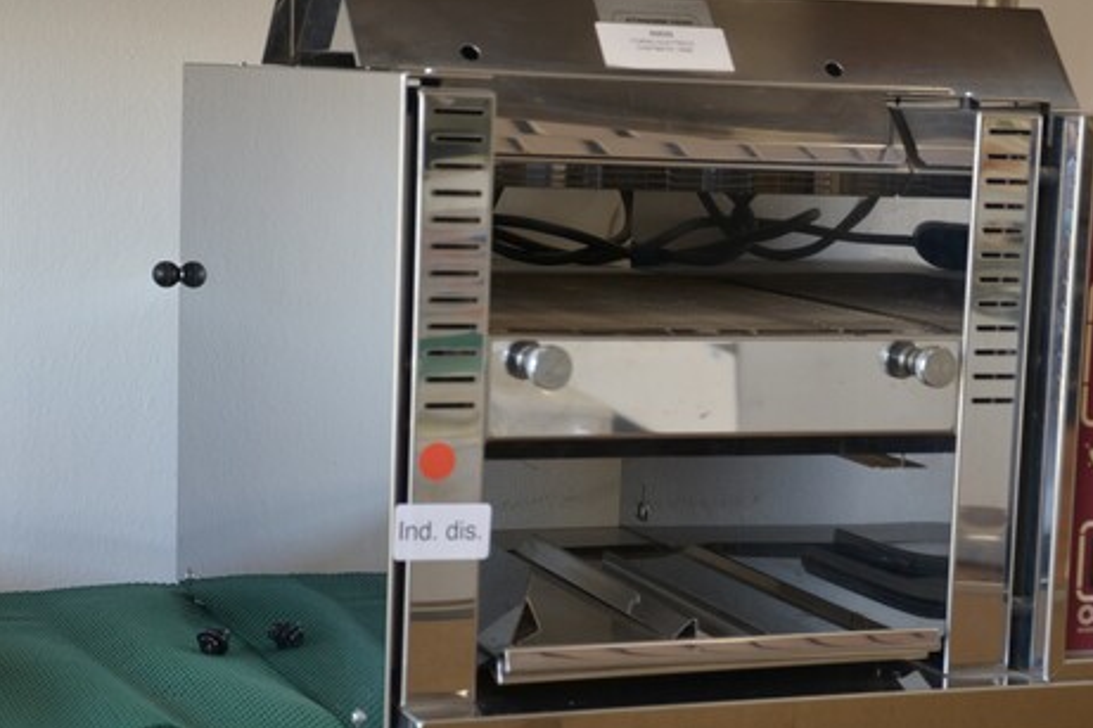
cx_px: 631
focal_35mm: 82
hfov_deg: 24.7
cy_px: 382
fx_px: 2489
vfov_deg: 16.6
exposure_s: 1/25
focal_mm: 42
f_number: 4.8
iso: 400
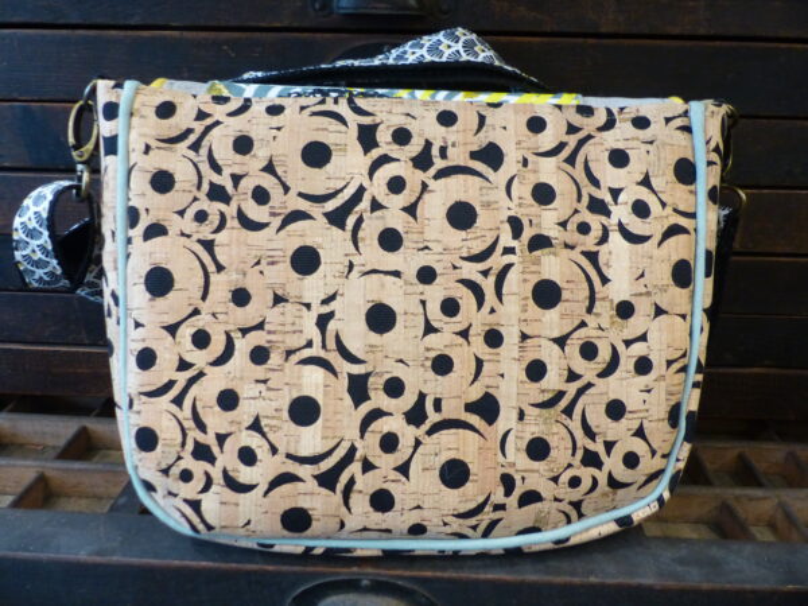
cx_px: 404
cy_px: 303
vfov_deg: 54.9
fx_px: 584
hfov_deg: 69.4
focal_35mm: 25
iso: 400
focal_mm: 4.5
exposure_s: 1/20
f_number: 2.8
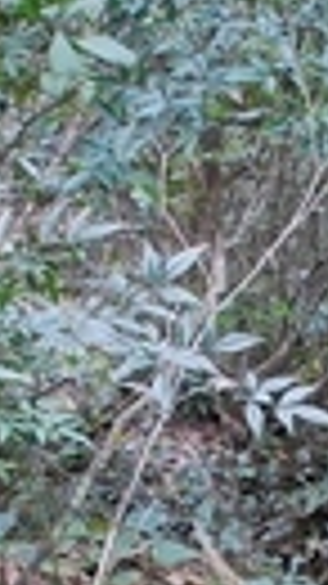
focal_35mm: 145
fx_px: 2245
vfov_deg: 14.5
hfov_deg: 8.3
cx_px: 364
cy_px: 641
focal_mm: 20
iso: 100
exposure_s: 1/50
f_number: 3.8
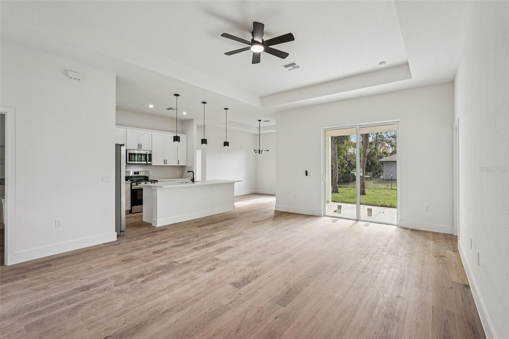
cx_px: 254
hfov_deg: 96.7
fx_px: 226
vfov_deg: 73.7
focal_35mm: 16
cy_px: 170
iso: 400
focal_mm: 16
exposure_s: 1/60
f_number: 8
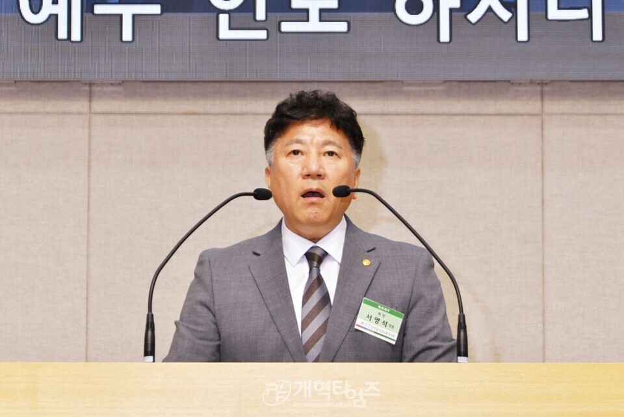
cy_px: 208
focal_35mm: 140
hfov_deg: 14.6
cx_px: 312
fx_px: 2428
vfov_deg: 9.8
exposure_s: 1/80
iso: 250
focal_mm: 70
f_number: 5.6
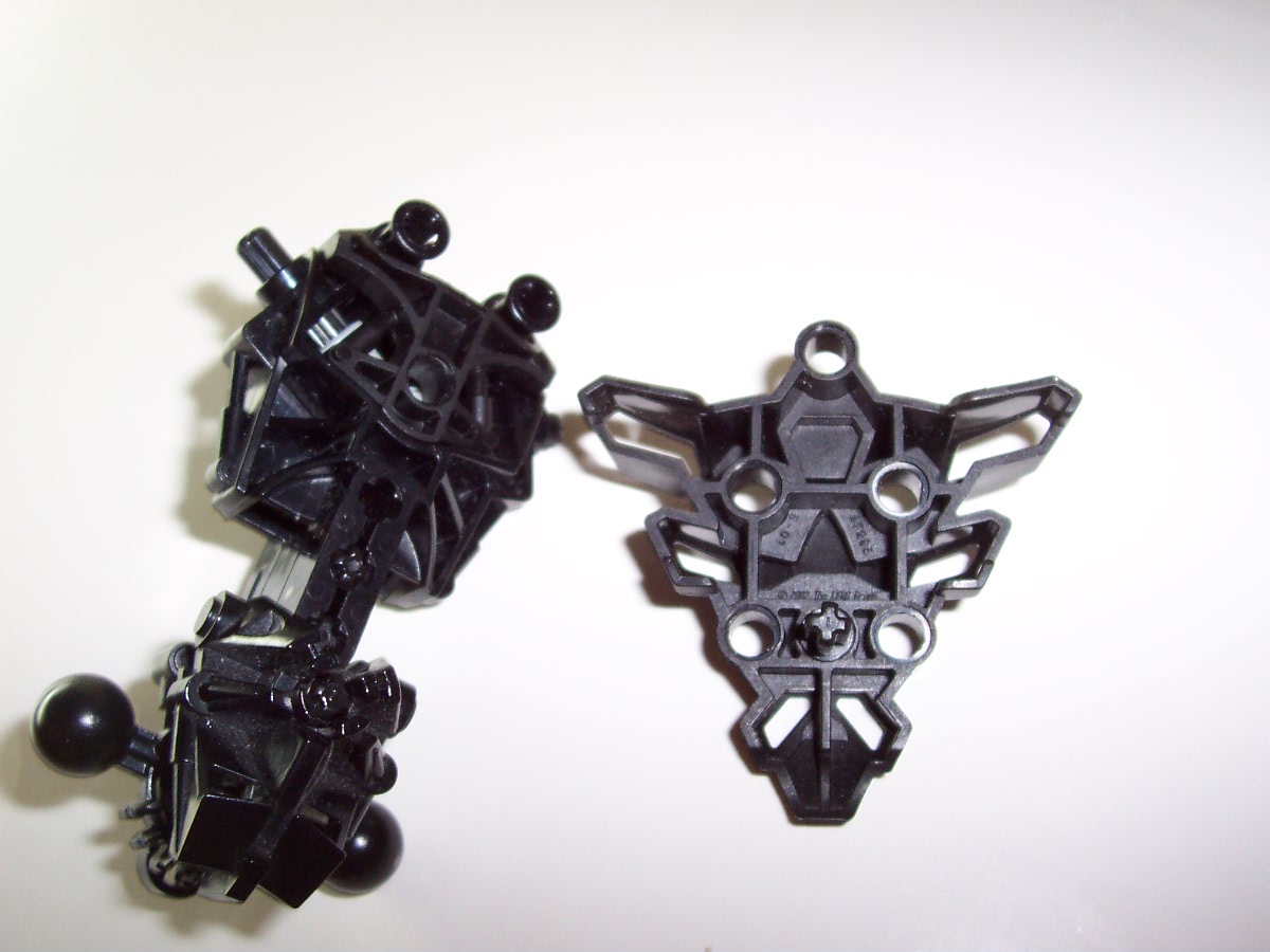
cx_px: 635
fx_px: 1357
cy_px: 476
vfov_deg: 38.7
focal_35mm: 37
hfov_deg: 50.1
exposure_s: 1/60
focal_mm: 5.6
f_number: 2.8
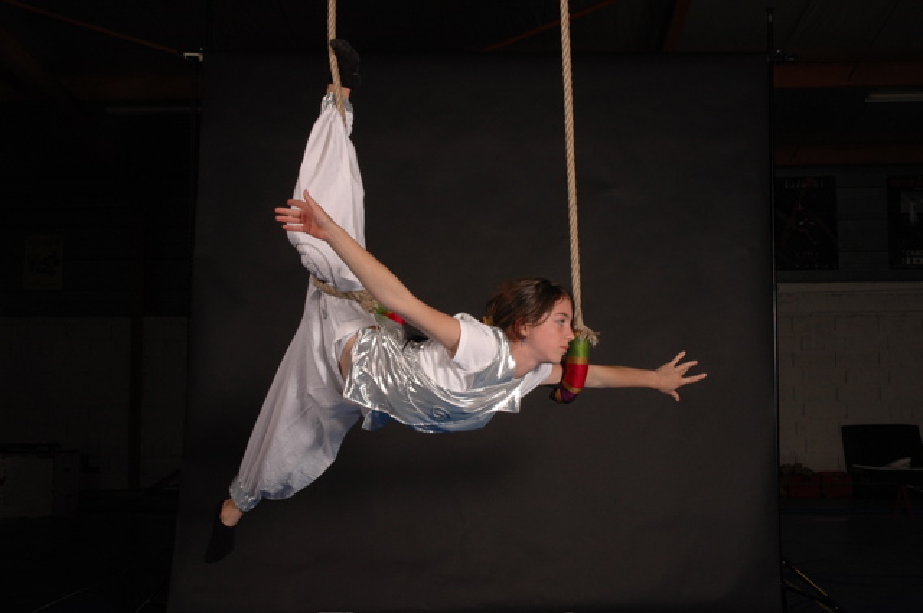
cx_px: 462
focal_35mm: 44
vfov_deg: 30.8
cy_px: 306
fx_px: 1114
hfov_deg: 45.0
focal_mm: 29
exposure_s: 1/125
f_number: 11
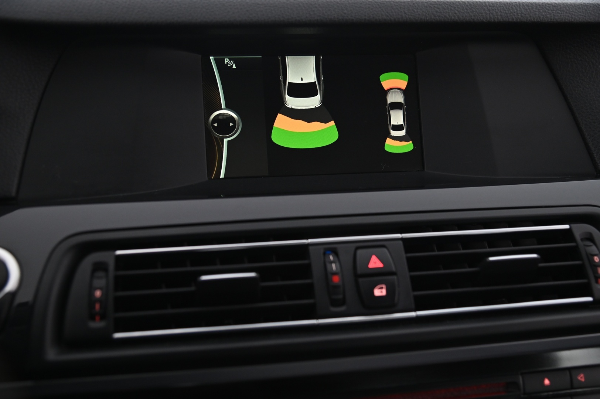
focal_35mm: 44
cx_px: 300
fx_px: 733
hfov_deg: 44.5
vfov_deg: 30.5
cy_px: 200
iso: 2000
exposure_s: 1/20
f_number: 4
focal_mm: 44
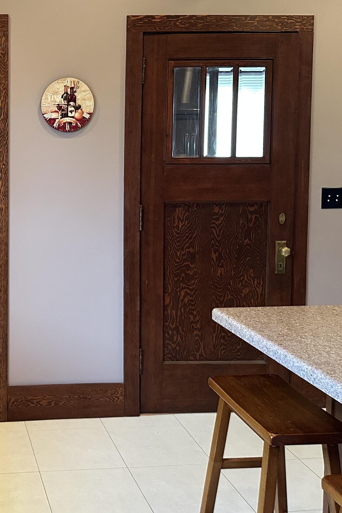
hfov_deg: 28.0
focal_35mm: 45
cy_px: 195
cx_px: -2
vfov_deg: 43.3
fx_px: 641
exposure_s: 1/60
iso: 320
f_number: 1.78
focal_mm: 6.86
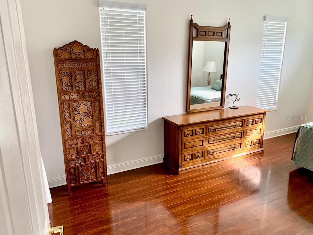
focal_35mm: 26
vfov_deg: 53.1
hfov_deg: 67.3
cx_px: 156
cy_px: 118
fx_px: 235
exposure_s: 1/121
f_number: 1.8
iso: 80
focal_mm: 4.25
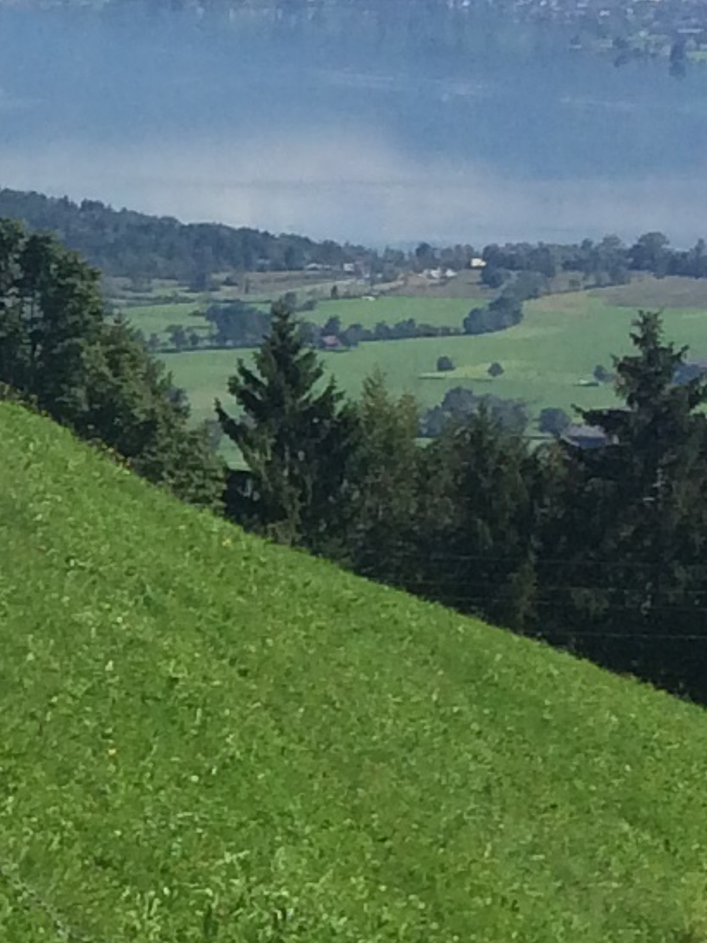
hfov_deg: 7.7
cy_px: 395
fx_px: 4876
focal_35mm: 179
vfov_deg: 11.0
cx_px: -1017
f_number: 2.2
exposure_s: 1/2283
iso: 40
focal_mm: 4.12
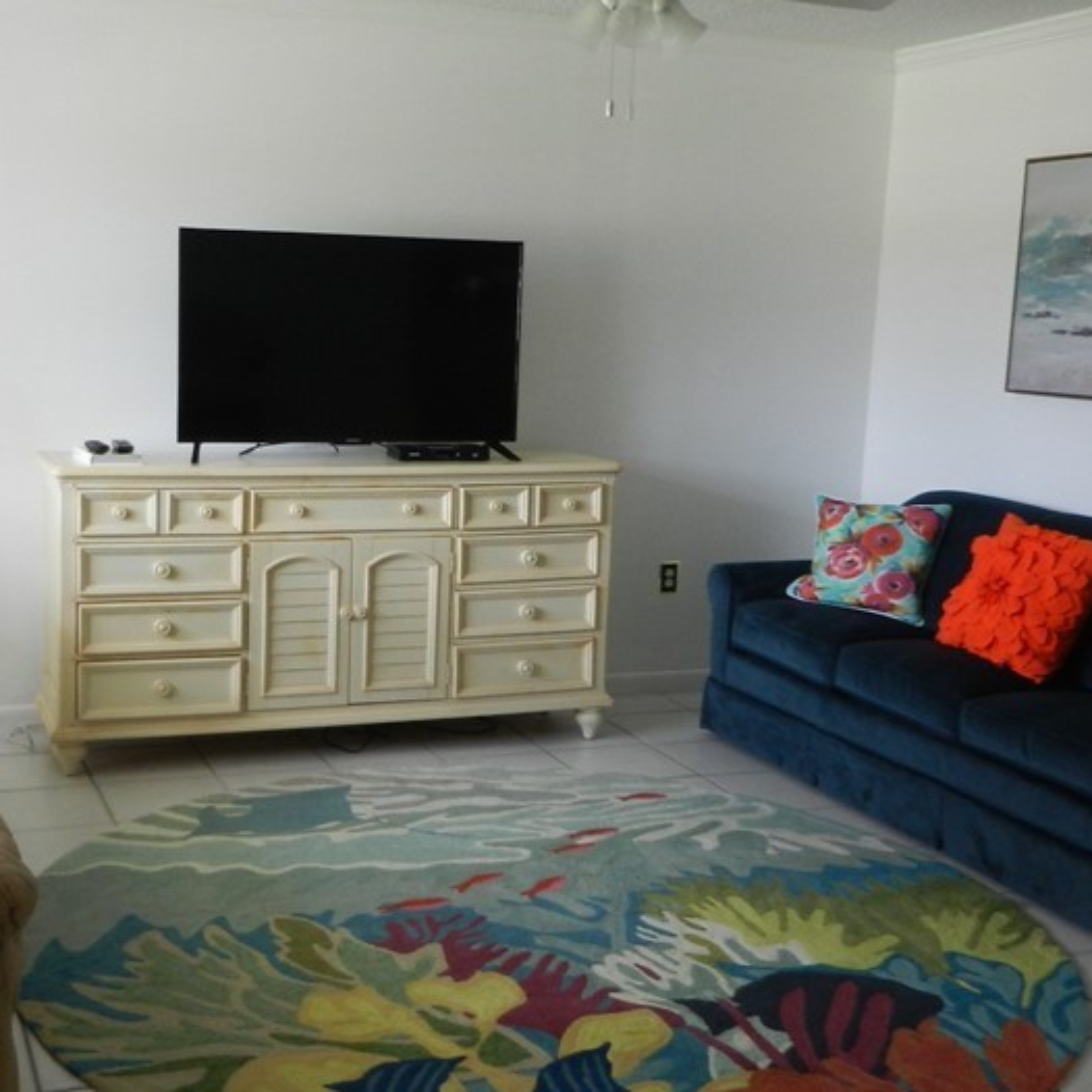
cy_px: 544
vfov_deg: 39.2
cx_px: 415
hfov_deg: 38.9
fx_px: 1535
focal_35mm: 43
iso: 200
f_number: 3.5
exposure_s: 1/30
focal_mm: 4.5
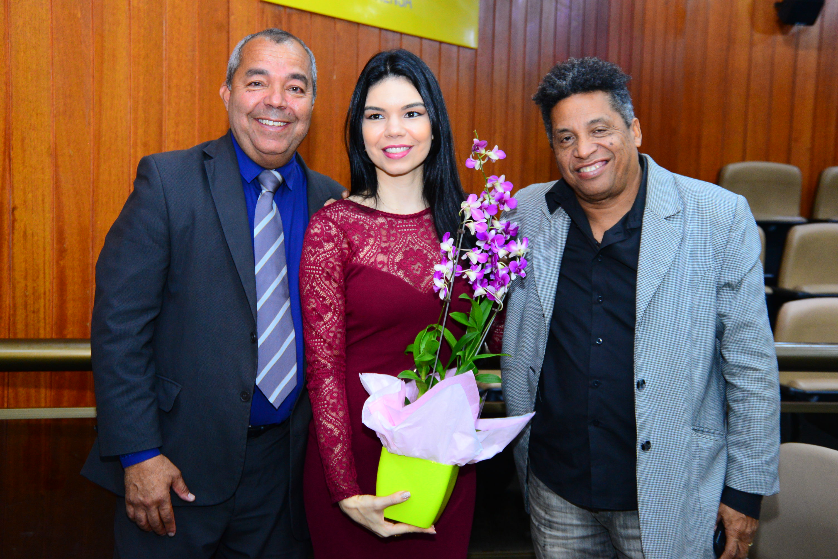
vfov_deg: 26.0
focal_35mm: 52
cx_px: 419
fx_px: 1211
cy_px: 280
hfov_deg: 38.2
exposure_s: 1/60
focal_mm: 52
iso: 3200
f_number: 4.8
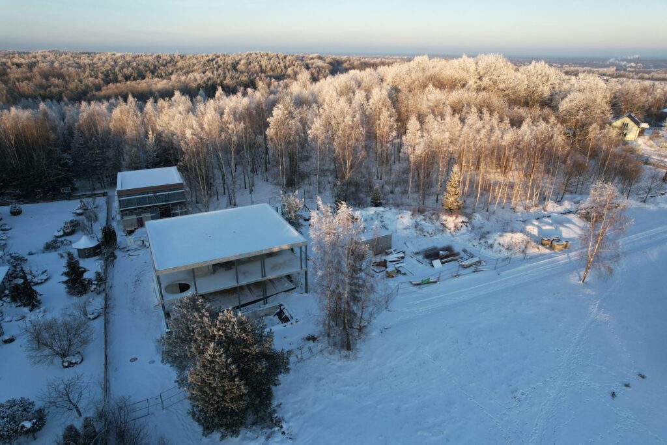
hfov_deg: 78.6
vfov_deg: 57.2
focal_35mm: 22
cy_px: 222
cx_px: 334
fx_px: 408
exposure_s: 1/400
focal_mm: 8.38
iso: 100
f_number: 2.8
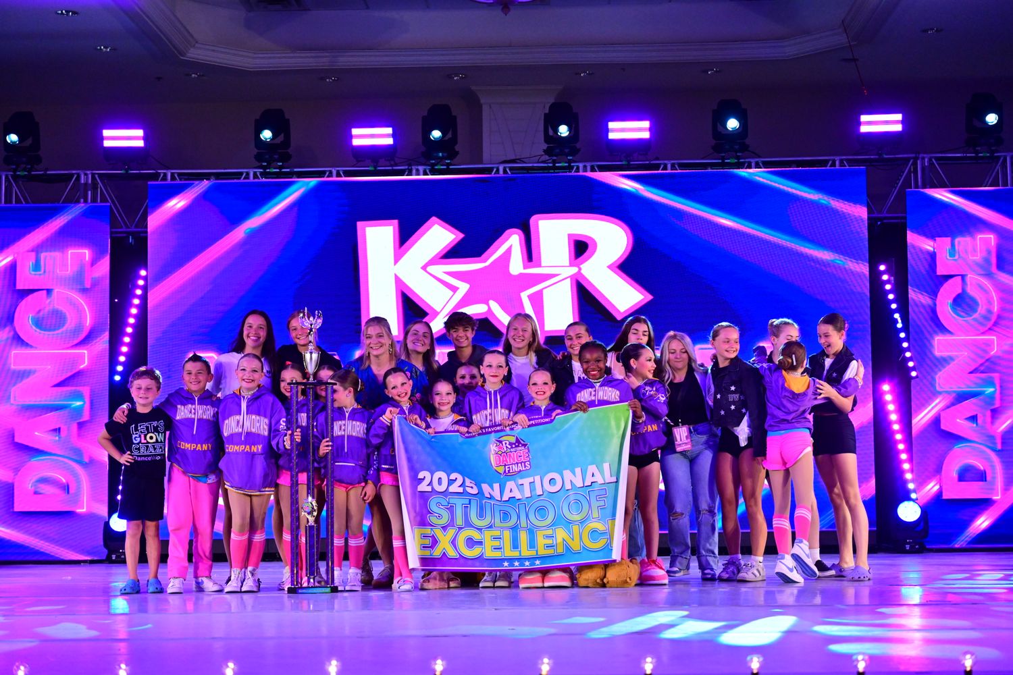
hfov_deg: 31.9
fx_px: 1773
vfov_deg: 21.6
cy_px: 338
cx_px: 506
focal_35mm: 63
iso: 3200
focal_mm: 63
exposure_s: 1/1000
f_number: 3.2
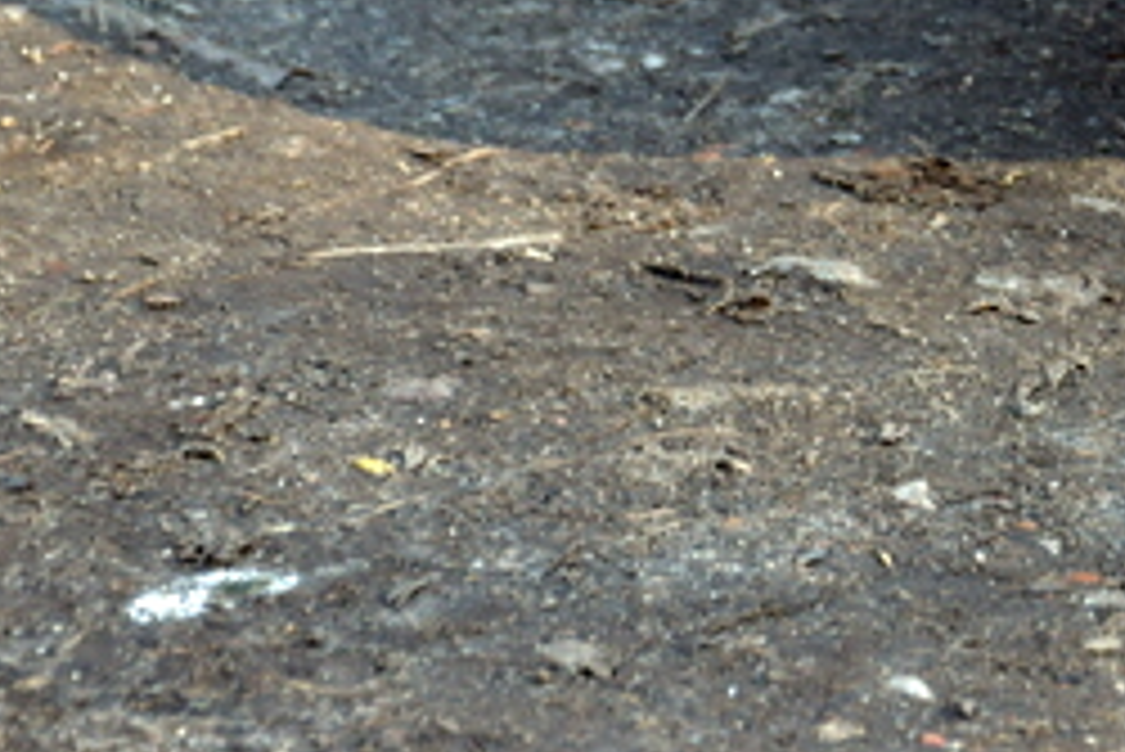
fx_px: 11243
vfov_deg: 3.8
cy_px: -117
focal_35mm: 360
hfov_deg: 5.7
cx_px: 1539
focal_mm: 75
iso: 360
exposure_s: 1/125
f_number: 5.3
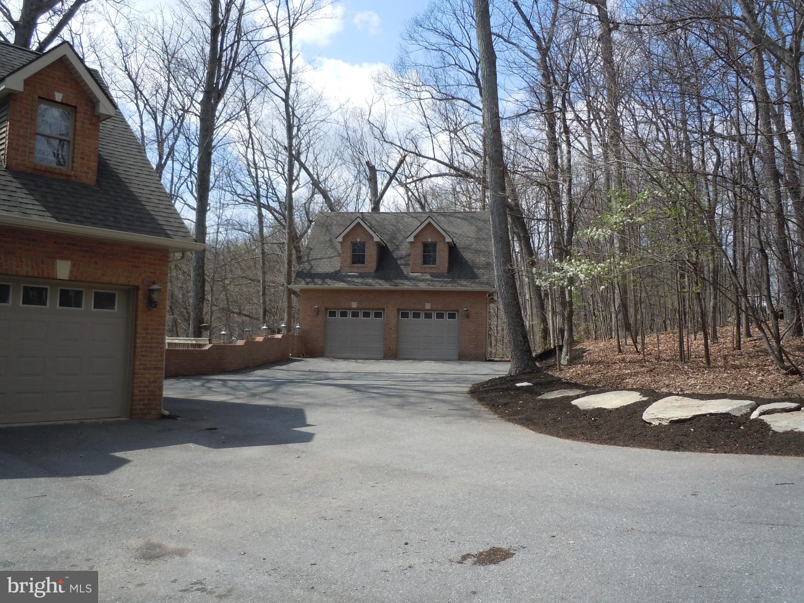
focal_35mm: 28
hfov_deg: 63.4
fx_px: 650
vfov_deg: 49.7
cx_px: 402
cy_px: 302
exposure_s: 1/640
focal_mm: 5
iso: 100
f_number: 3.7
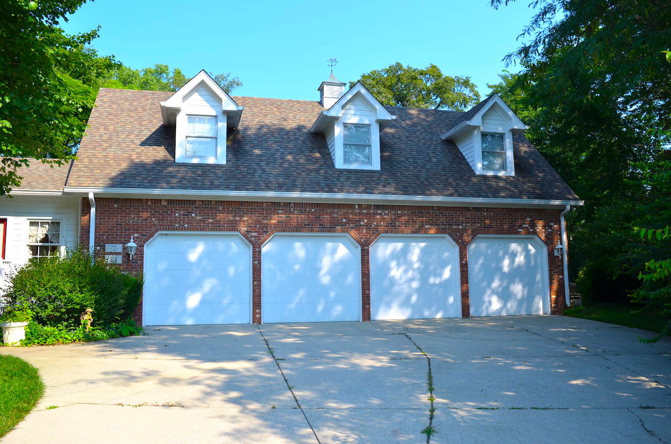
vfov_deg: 43.4
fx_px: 558
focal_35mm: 30
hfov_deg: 62.0
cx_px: 336
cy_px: 222
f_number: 8
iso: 100
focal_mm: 20
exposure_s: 1/250
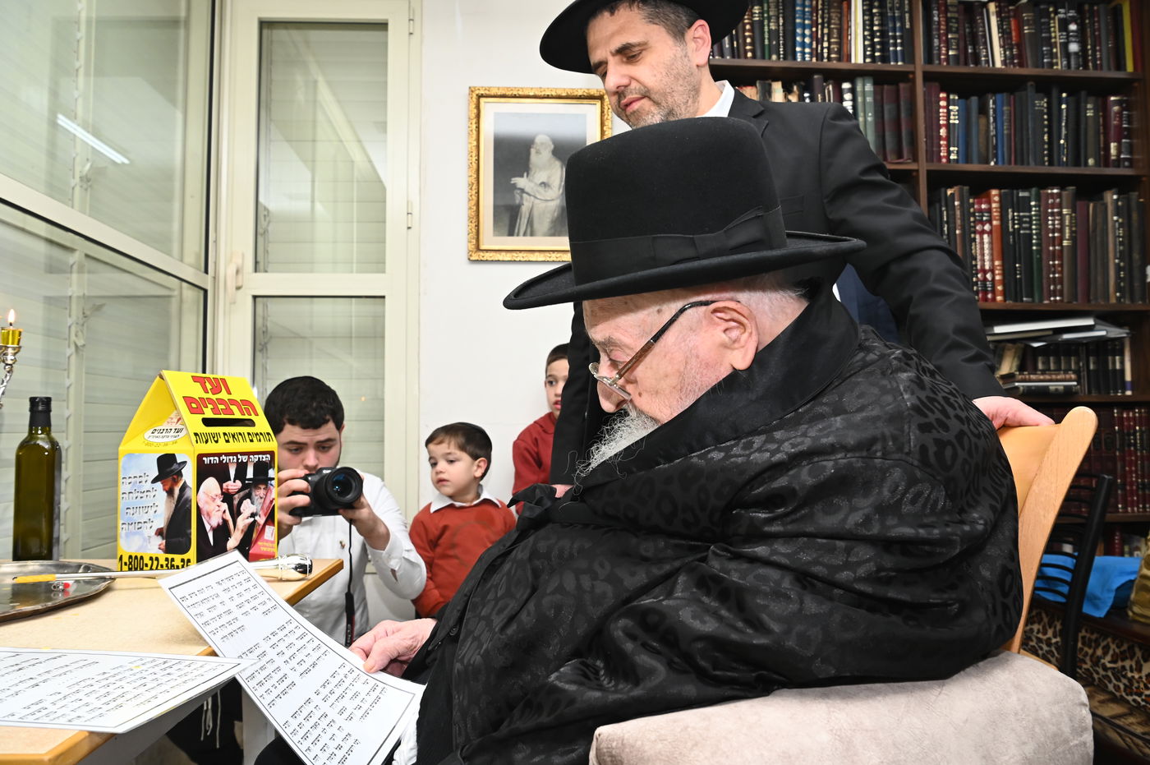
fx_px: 926
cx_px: 575
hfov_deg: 63.7
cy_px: 382
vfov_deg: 44.9
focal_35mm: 29
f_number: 8
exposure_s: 1/125
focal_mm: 29
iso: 2000
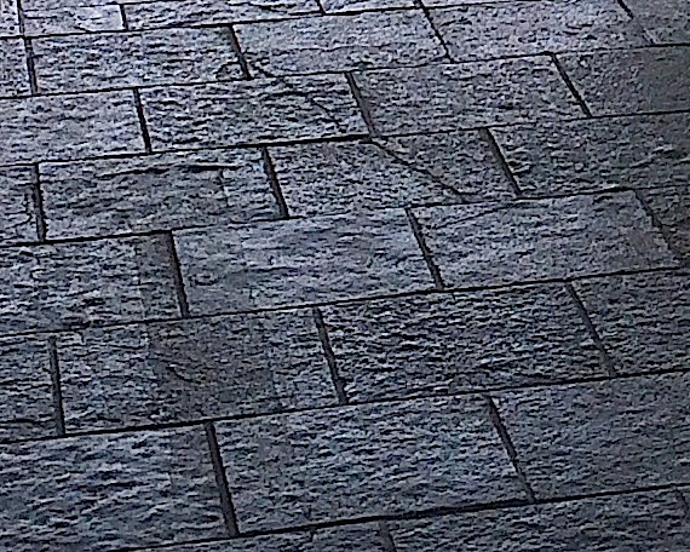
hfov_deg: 11.7
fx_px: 3308
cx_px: 826
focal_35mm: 162
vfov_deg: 8.8
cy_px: -695
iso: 32
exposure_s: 1/102
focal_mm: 4.15
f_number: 2.2
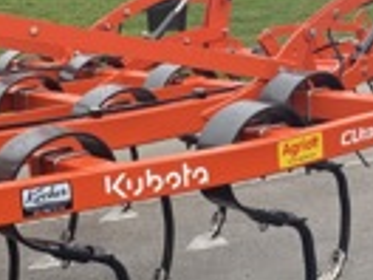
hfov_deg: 24.7
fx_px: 851
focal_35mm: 79
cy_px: 139
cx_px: 164
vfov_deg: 18.7
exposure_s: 1/305
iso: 32
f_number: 1.8
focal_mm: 4.25
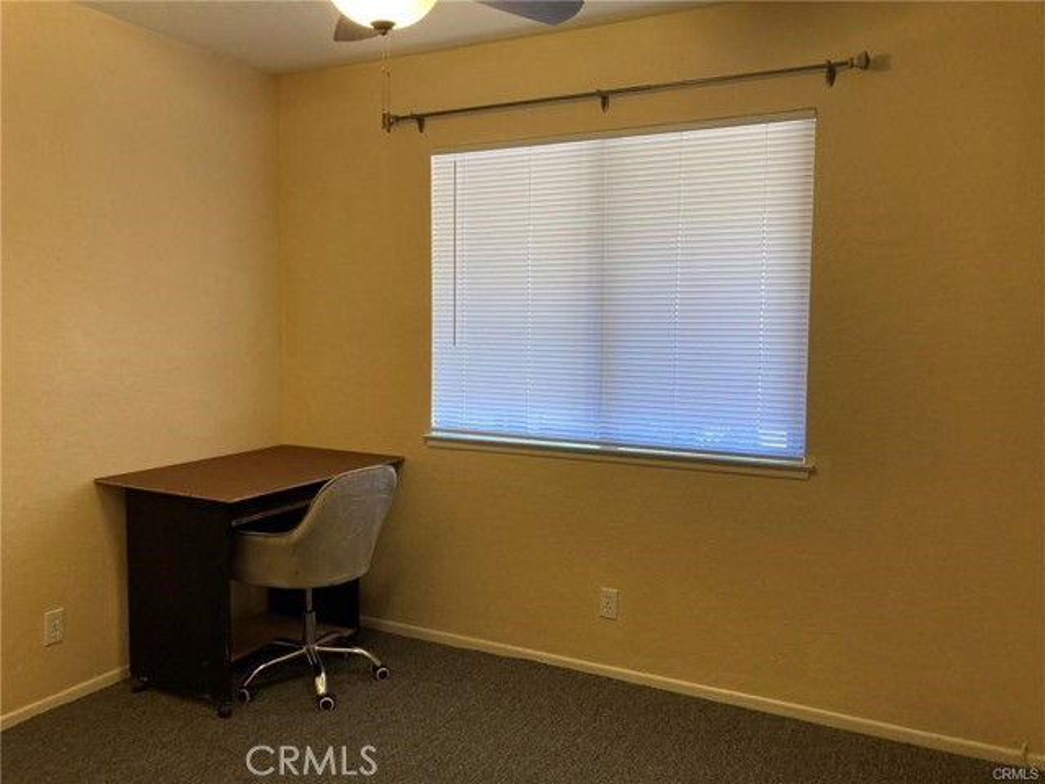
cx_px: 522
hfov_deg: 63.4
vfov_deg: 49.7
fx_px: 845
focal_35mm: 28
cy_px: 392
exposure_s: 1/60
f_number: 1.8
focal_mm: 3.99
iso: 100
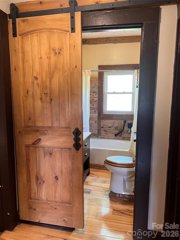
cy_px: 120
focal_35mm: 26
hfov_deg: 53.1
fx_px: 180
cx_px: 90
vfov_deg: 67.3
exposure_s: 1/60
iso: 250
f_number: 1.5
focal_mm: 5.7
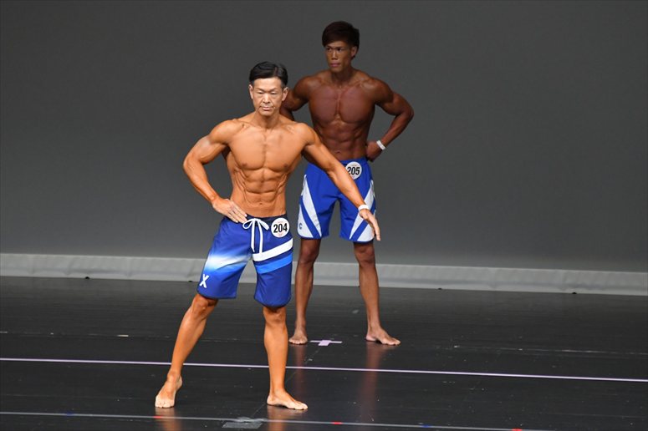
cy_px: 216
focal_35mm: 315
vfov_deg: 4.4
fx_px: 5667
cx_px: 324
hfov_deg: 6.5
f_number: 5.6
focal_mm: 210
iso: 4000
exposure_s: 1/400
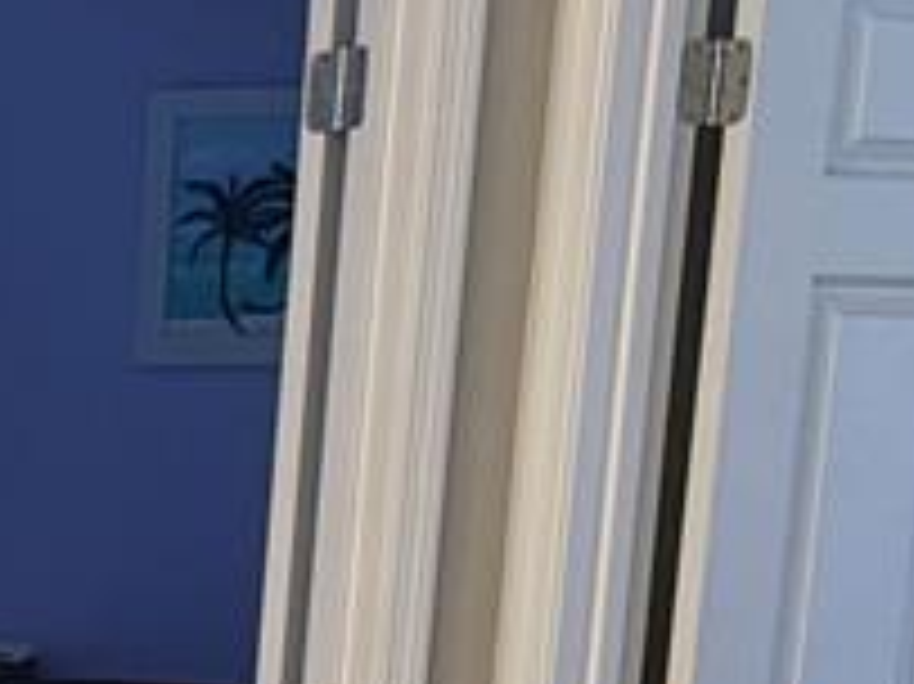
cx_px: -959
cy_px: 968
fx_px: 3193
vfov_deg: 11.8
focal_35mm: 121
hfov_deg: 13.7
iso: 640
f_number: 1.78
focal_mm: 6.76
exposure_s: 1/60
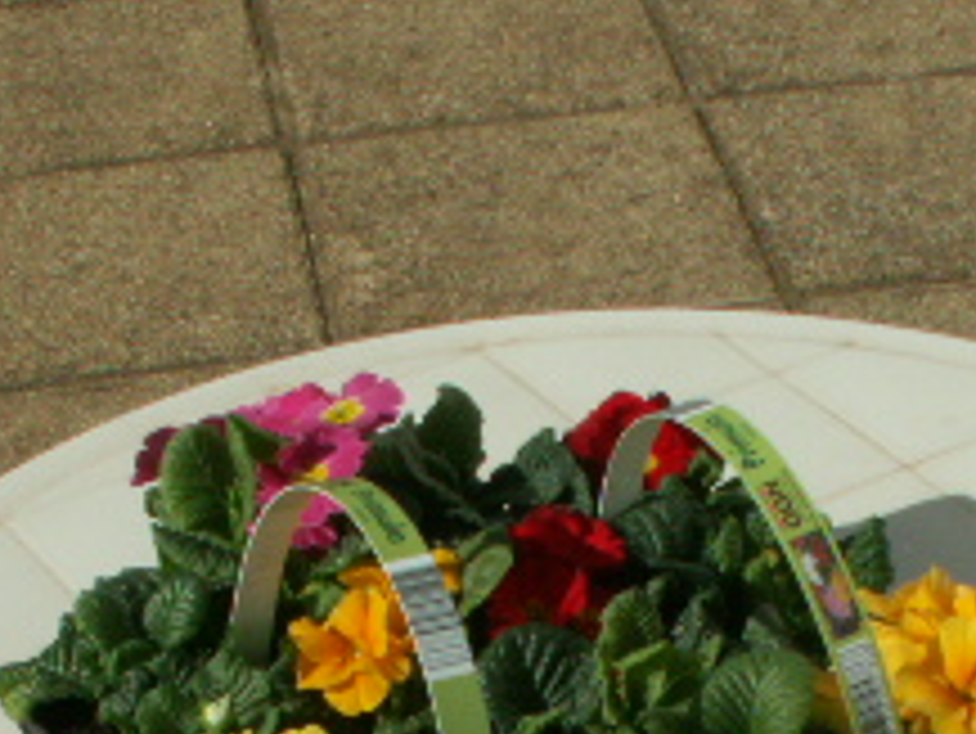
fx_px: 2906
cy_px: 982
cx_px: 562
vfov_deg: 13.8
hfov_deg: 19.1
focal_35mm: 103
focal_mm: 5.86
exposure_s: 1/320
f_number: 8
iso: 50
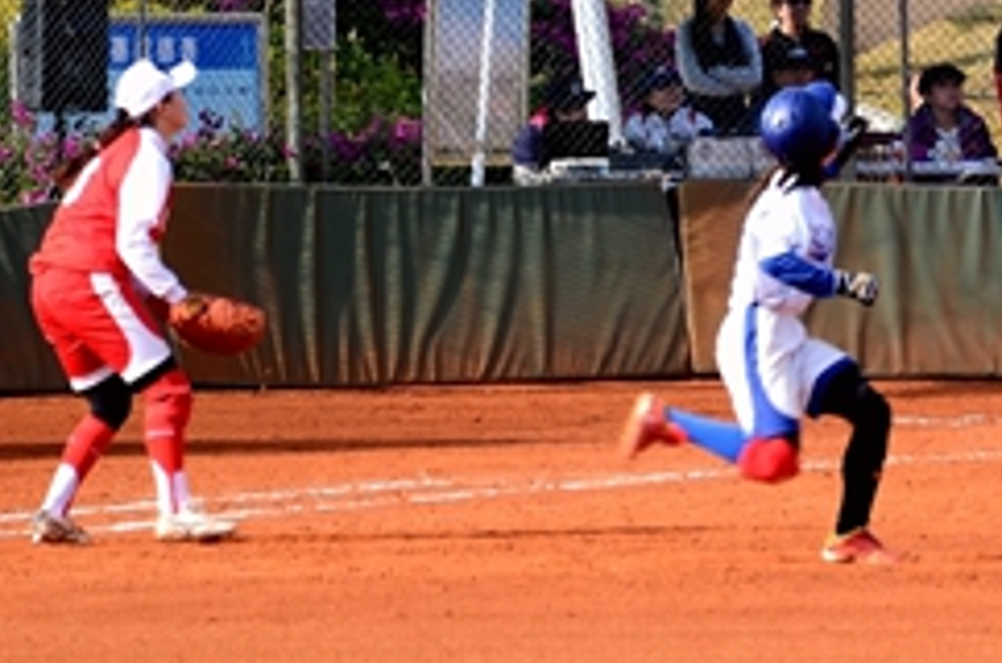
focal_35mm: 572
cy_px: 265
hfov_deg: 3.6
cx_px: 818
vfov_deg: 2.4
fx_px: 15879
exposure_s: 1/250
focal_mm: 122
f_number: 5.6
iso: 100
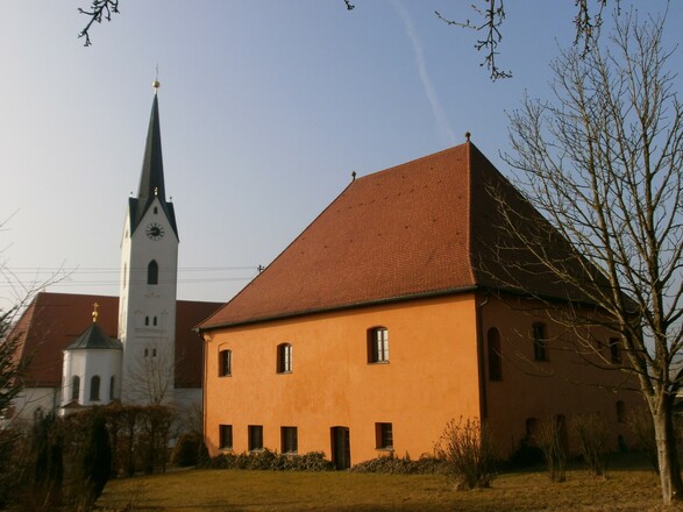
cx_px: 342
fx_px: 631
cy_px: 256
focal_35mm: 32
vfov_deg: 44.1
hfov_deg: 56.8
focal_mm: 5.8
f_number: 11
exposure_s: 1/160
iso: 100
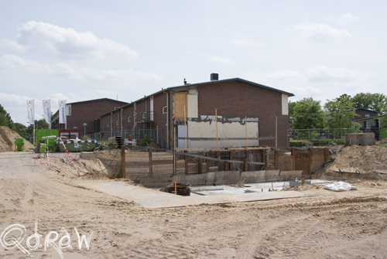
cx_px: 194
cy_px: 130
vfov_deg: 34.3
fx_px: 420
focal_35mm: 39
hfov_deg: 49.5
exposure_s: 1/200
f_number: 9
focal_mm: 26
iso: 100
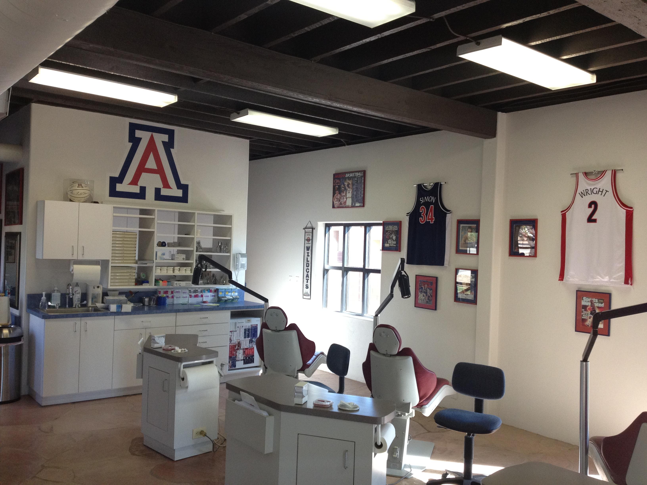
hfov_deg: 52.6
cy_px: 242
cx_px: 324
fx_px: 654
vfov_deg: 40.7
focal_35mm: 35
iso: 125
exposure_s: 1/120
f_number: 2.4
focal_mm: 4.28
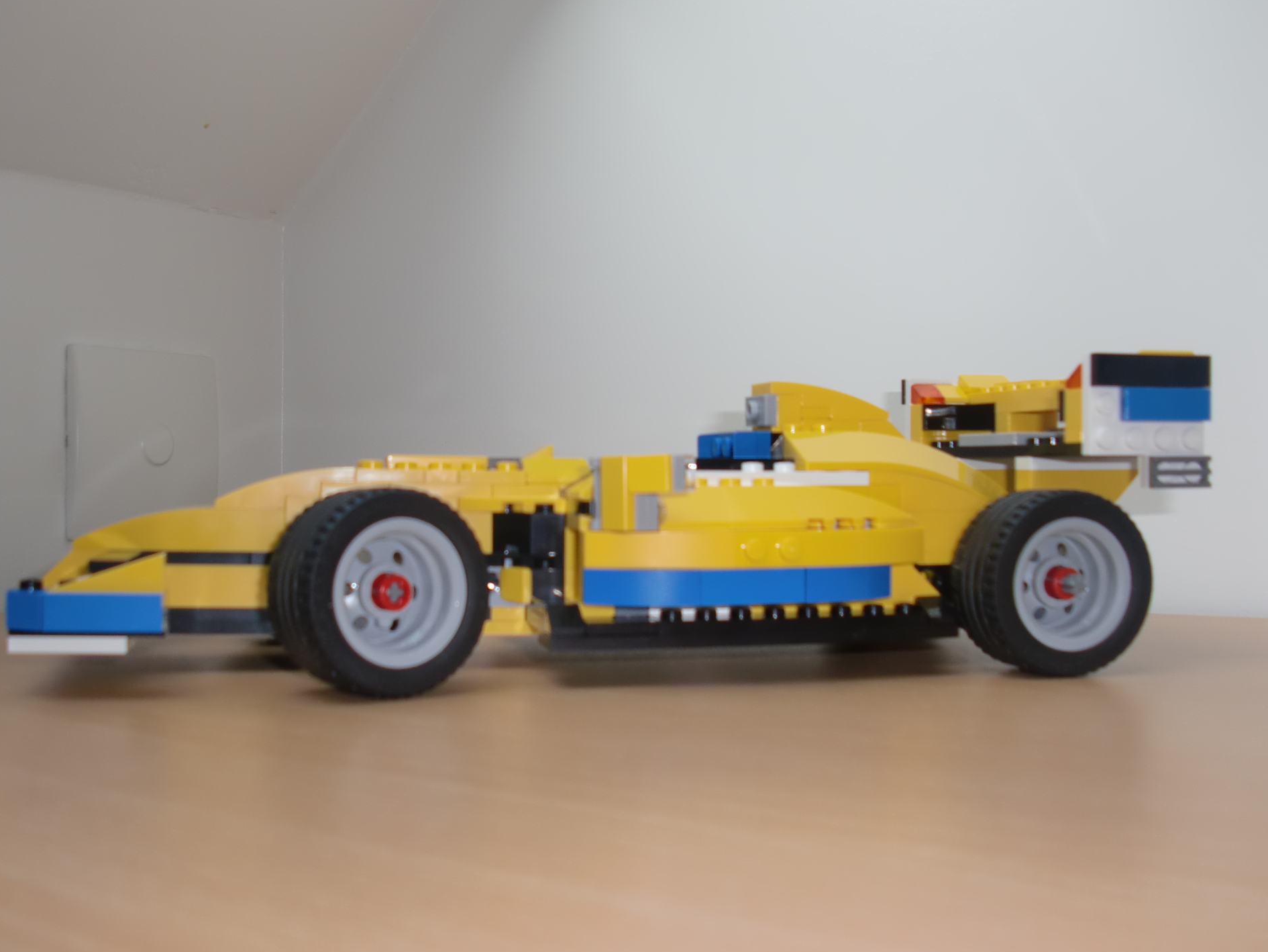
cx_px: 586
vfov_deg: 36.8
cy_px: 468
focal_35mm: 39
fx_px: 1429
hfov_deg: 47.8
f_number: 2.8
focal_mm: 6.3
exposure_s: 1/60
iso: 64
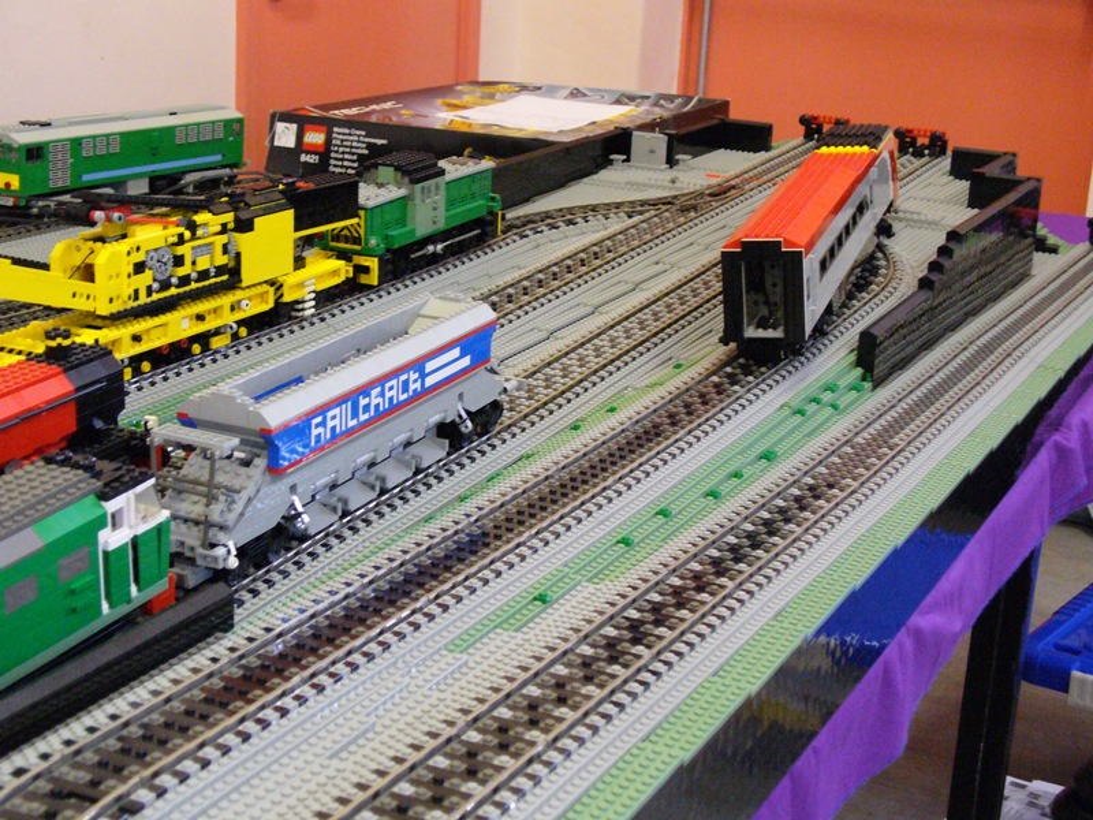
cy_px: 410
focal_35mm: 60
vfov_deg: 24.4
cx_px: 546
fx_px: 1894
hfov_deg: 32.2
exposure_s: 1/30
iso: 400
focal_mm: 9.9
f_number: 3.1
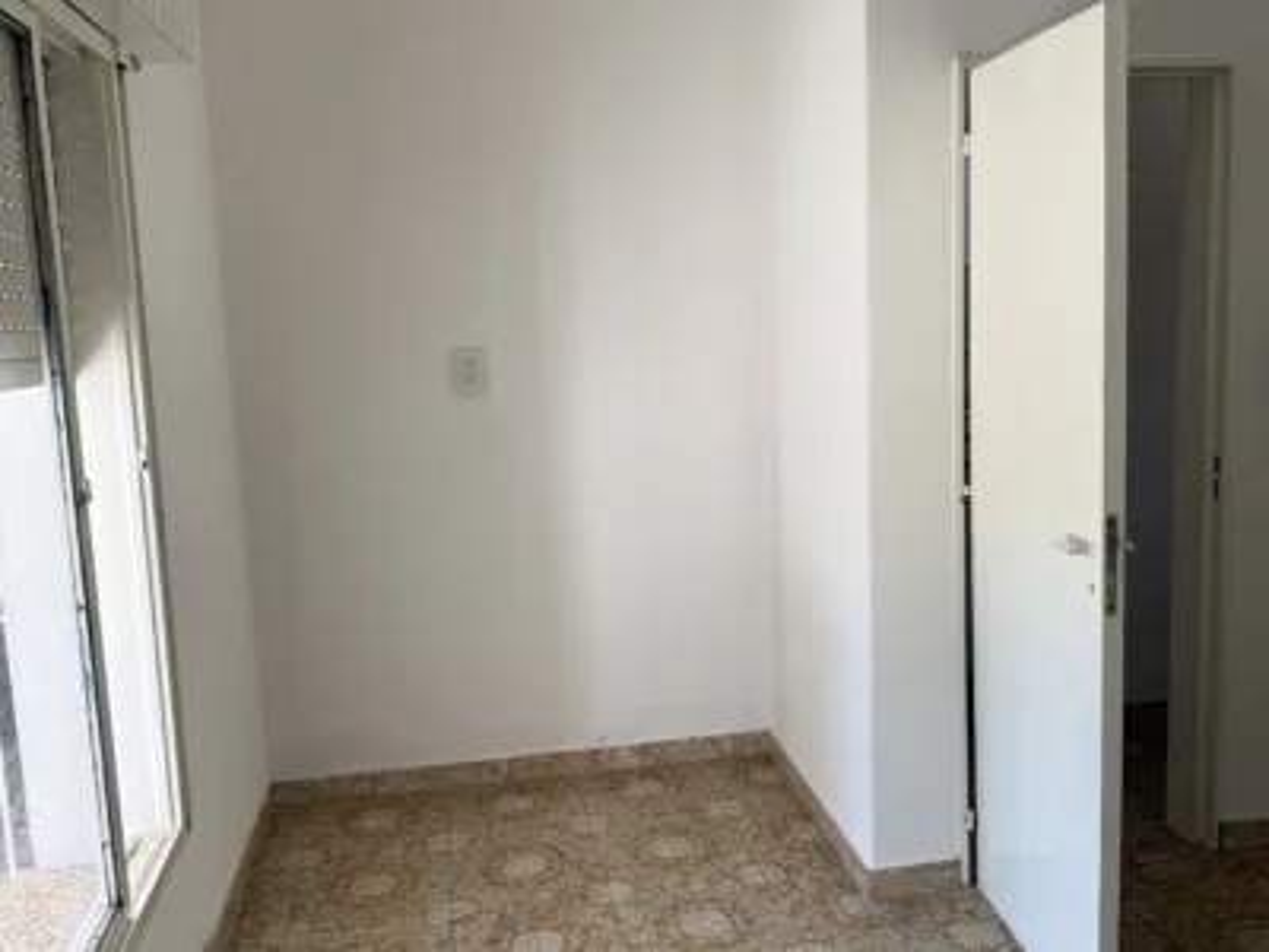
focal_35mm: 24
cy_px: 476
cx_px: 634
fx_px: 880
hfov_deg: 71.6
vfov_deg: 56.8
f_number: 1.78
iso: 80
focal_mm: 6.76
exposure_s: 1/363
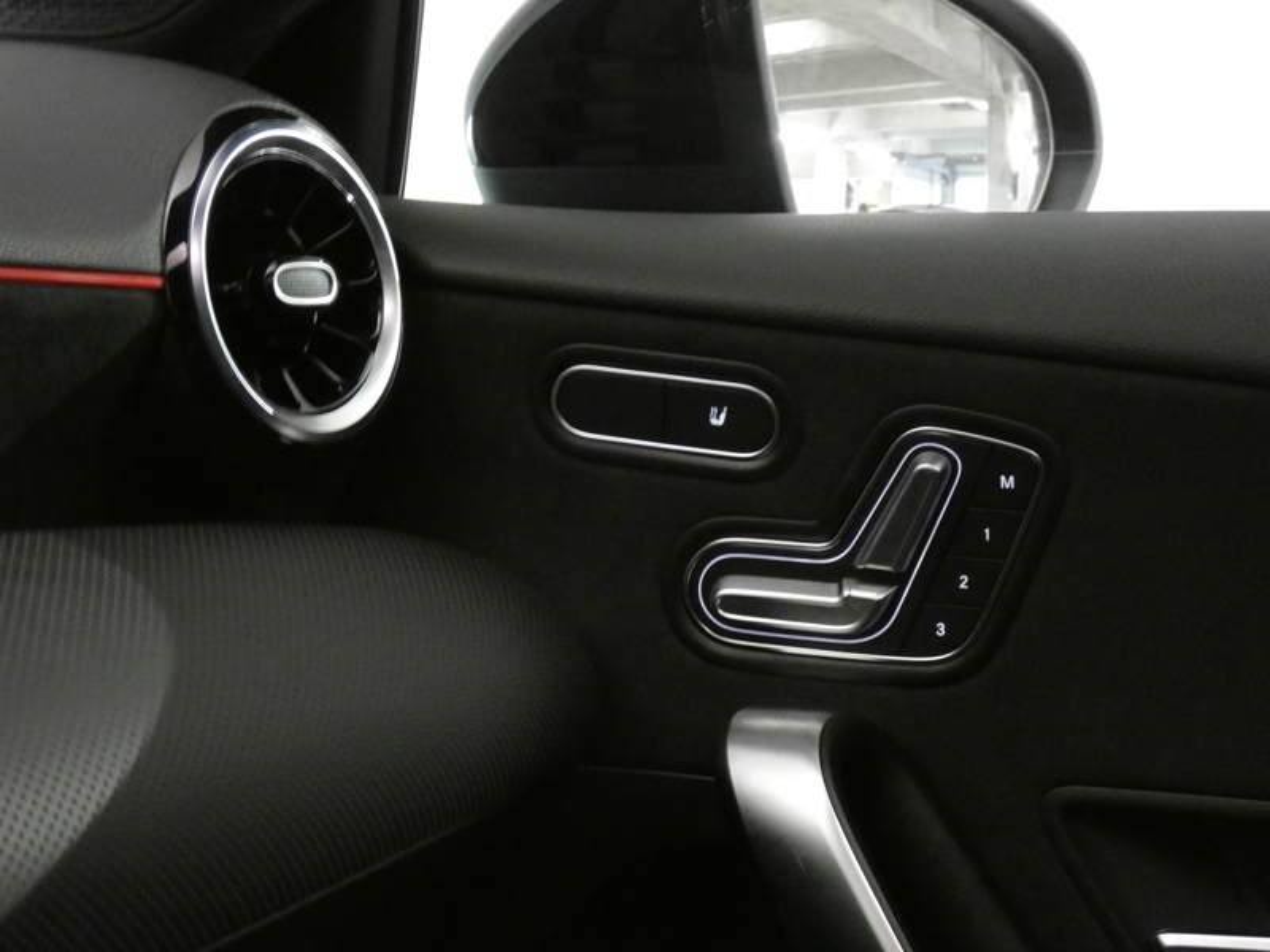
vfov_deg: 24.0
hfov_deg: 31.7
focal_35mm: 61
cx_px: 635
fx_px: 2238
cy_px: 476
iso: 1600
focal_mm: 10.8
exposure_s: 1/10
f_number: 4.1
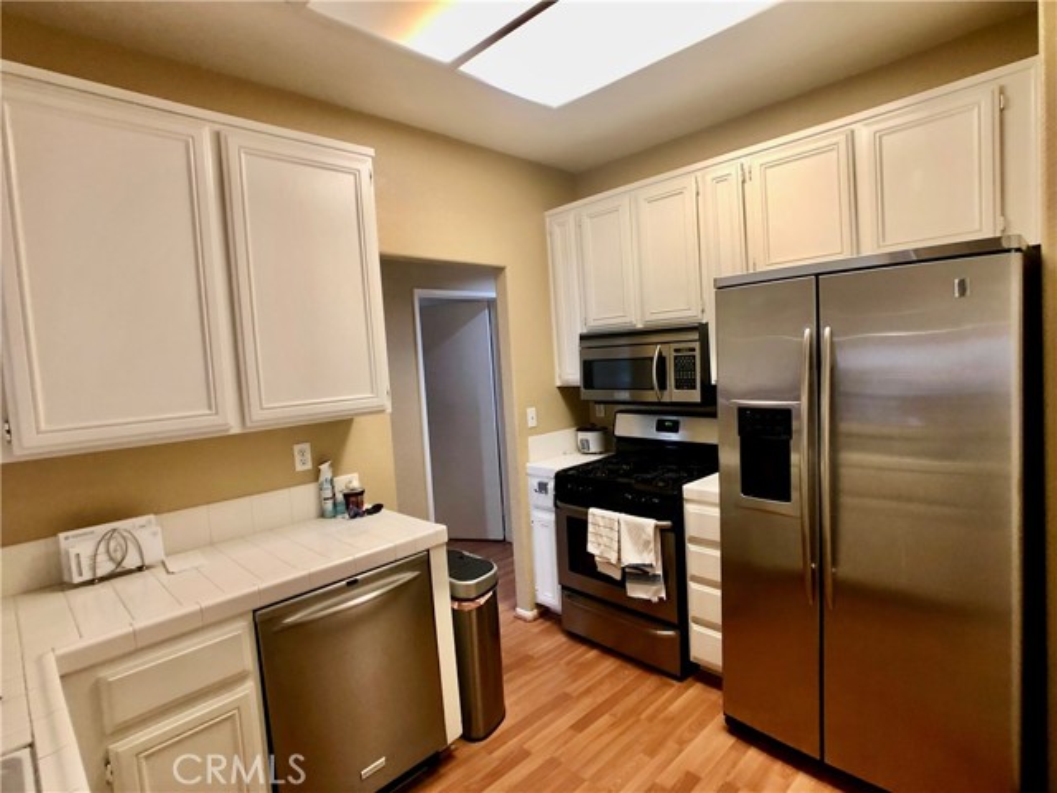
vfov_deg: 49.7
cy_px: 396
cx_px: 528
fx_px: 855
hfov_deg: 63.4
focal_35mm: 28
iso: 64
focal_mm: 4
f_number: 1.8
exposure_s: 1/15
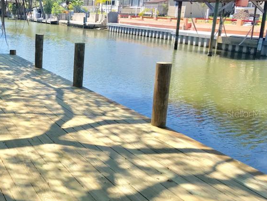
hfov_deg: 35.3
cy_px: 113
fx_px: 394
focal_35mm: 51
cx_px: 28
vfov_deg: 28.6
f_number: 1.8
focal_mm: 3.99
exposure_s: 1/997
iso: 20
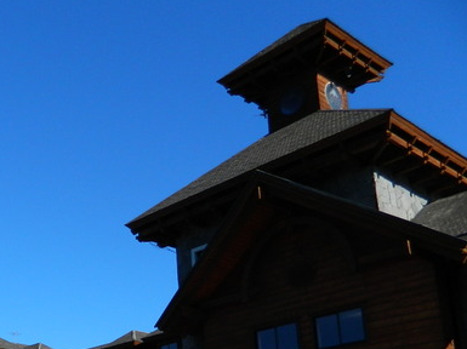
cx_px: 13
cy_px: 359
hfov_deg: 34.0
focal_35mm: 52
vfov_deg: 26.3
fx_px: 701
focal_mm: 4.5
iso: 80
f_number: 8.7
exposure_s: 1/160
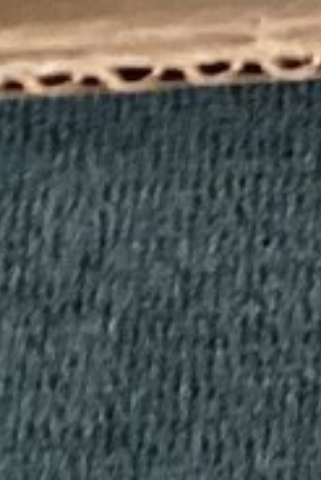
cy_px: -836
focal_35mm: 265
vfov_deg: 7.1
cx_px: 1170
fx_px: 3537
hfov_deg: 4.8
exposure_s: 1/60
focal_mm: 3.3
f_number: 2.4
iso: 200
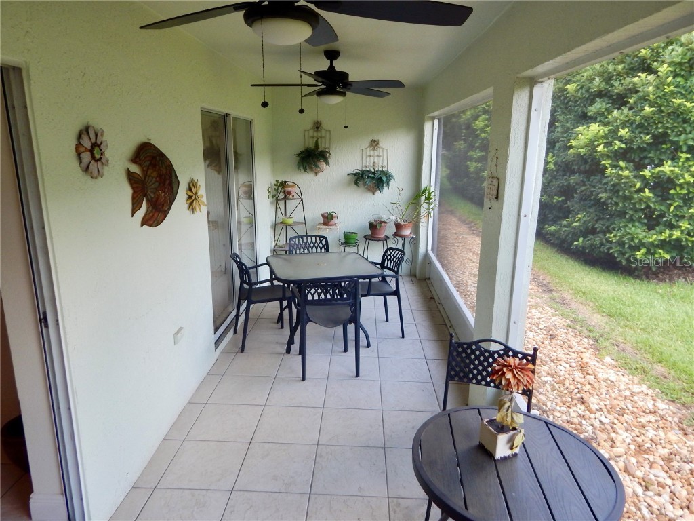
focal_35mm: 22
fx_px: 441
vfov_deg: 61.1
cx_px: 347
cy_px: 260
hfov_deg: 76.4
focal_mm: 4
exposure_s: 1/100
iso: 125
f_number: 3
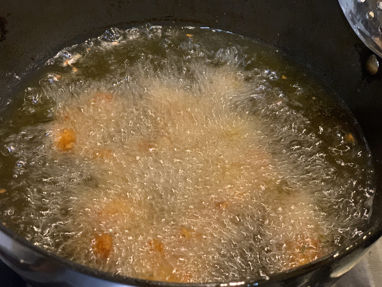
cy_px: 144
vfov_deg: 28.0
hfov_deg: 36.8
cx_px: 191
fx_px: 574
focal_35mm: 52
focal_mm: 6
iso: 320
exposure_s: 1/33
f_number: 2.4
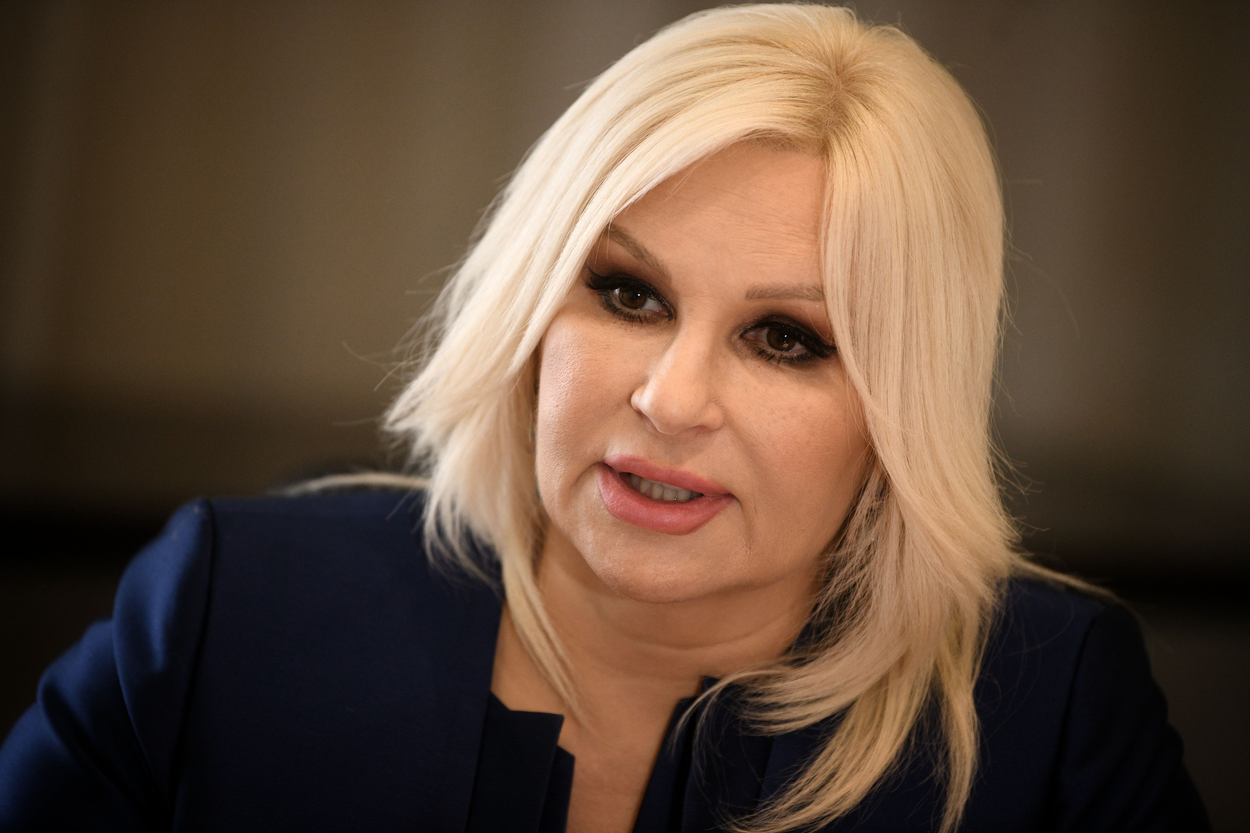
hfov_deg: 10.3
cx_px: 625
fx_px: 6944
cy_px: 416
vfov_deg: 6.9
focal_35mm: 200
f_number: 2.8
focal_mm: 200
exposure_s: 1/160
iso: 1000
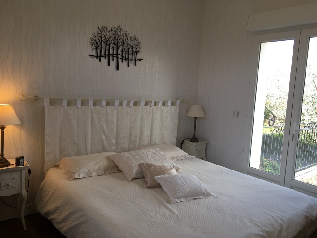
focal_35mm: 29
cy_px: 119
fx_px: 266
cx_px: 158
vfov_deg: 48.2
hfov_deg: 61.7
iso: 25
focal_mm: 4.15
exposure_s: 1/100
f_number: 2.2
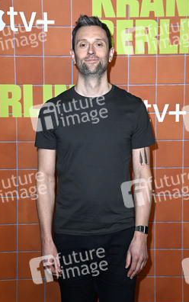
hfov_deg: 18.1
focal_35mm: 72
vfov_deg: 28.6
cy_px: 152
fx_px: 593
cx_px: 91
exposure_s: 1/250
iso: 800
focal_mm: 70
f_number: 5.6
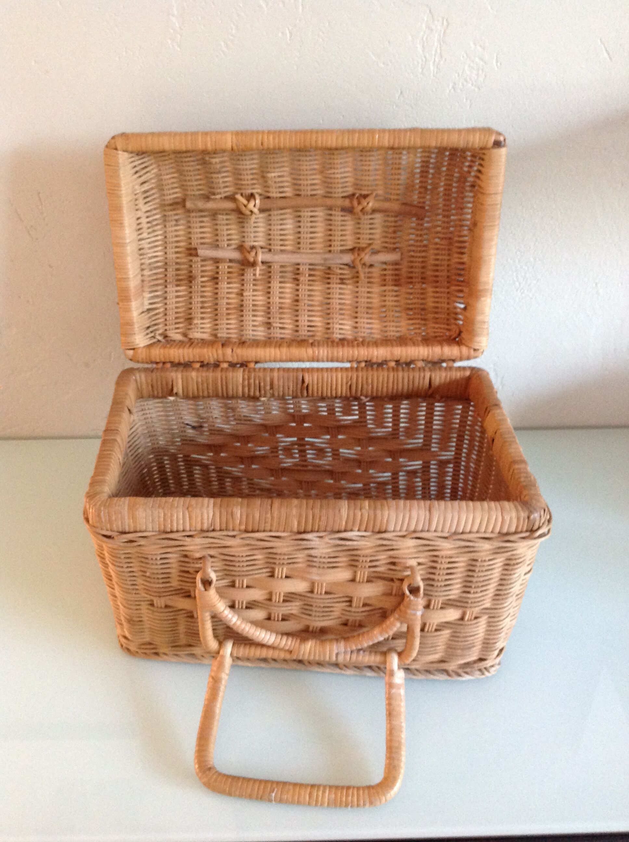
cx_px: 314
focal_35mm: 35
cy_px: 421
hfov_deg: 40.6
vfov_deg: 52.7
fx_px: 850
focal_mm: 4.28
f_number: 2.4
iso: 320
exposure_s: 1/15
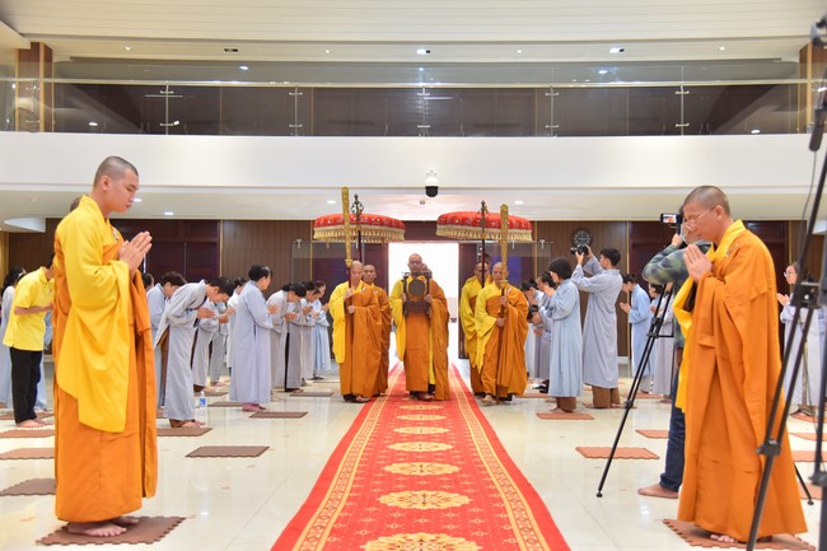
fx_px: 919
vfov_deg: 33.4
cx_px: 414
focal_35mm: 40
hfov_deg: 48.5
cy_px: 276
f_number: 4
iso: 1250
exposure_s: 1/125
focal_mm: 40
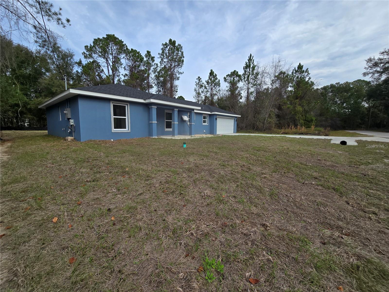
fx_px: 146
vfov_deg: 89.9
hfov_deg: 106.2
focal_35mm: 13
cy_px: 146
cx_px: 194
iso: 50
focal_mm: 2.2
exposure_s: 1/1484
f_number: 2.2
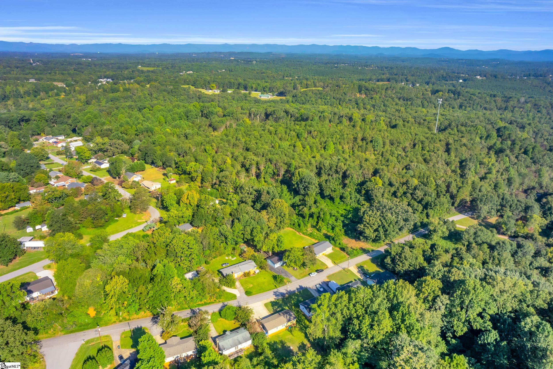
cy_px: 184
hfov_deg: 78.6
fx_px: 338
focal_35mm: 22
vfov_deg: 57.2
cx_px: 276
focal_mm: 8.38
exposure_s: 1/180
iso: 100
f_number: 2.8
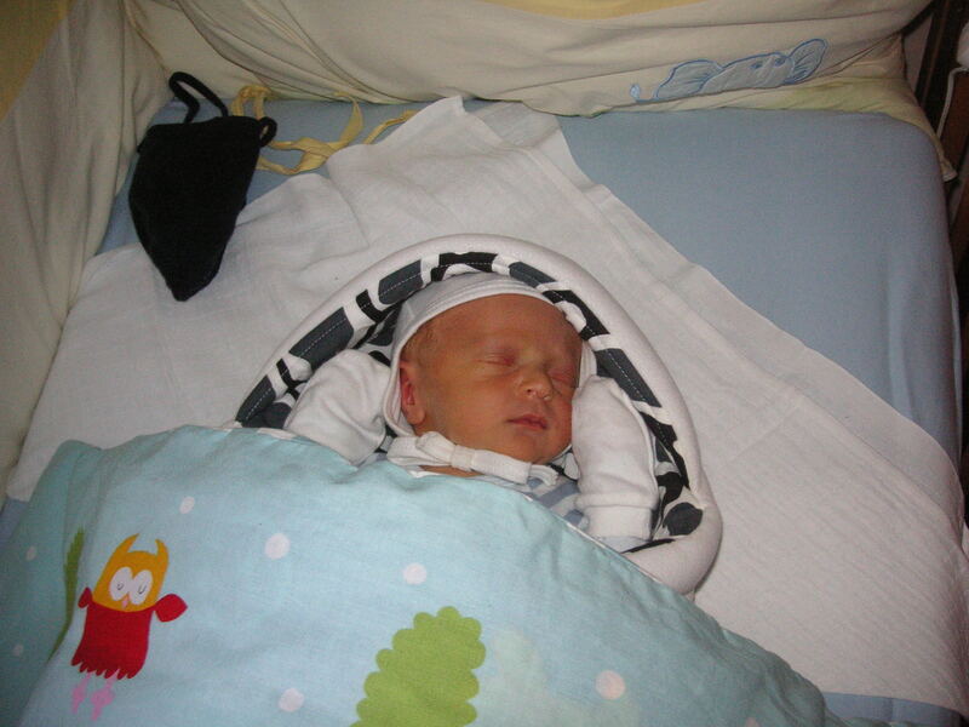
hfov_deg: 50.1
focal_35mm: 37
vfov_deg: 38.7
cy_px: 364
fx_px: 1036
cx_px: 484
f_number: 2.8
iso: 160
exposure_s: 1/45
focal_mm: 6.1
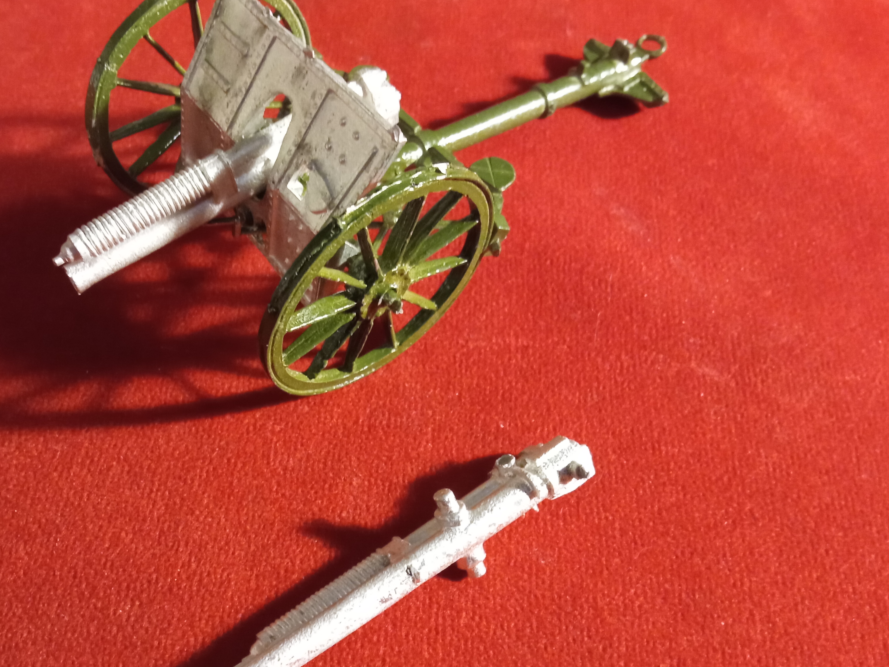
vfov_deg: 38.6
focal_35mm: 37
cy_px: 383
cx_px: 346
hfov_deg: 49.8
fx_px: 950
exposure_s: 1/20
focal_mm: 3.79
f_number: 2.2
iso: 1391
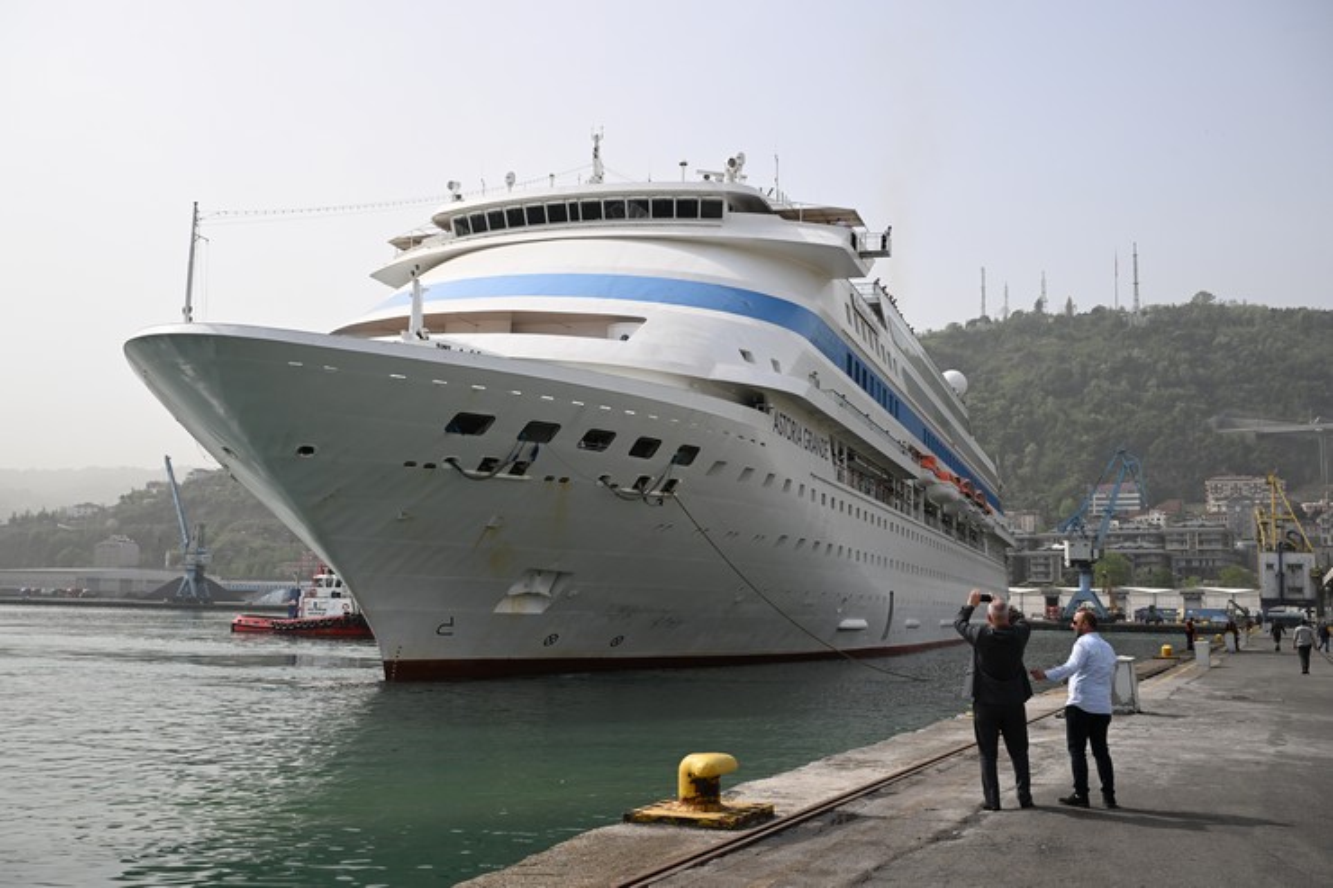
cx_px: 666
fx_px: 1333
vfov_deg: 36.9
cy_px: 444
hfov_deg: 53.1
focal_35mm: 36
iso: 640
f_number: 8
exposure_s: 1/2000
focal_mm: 36
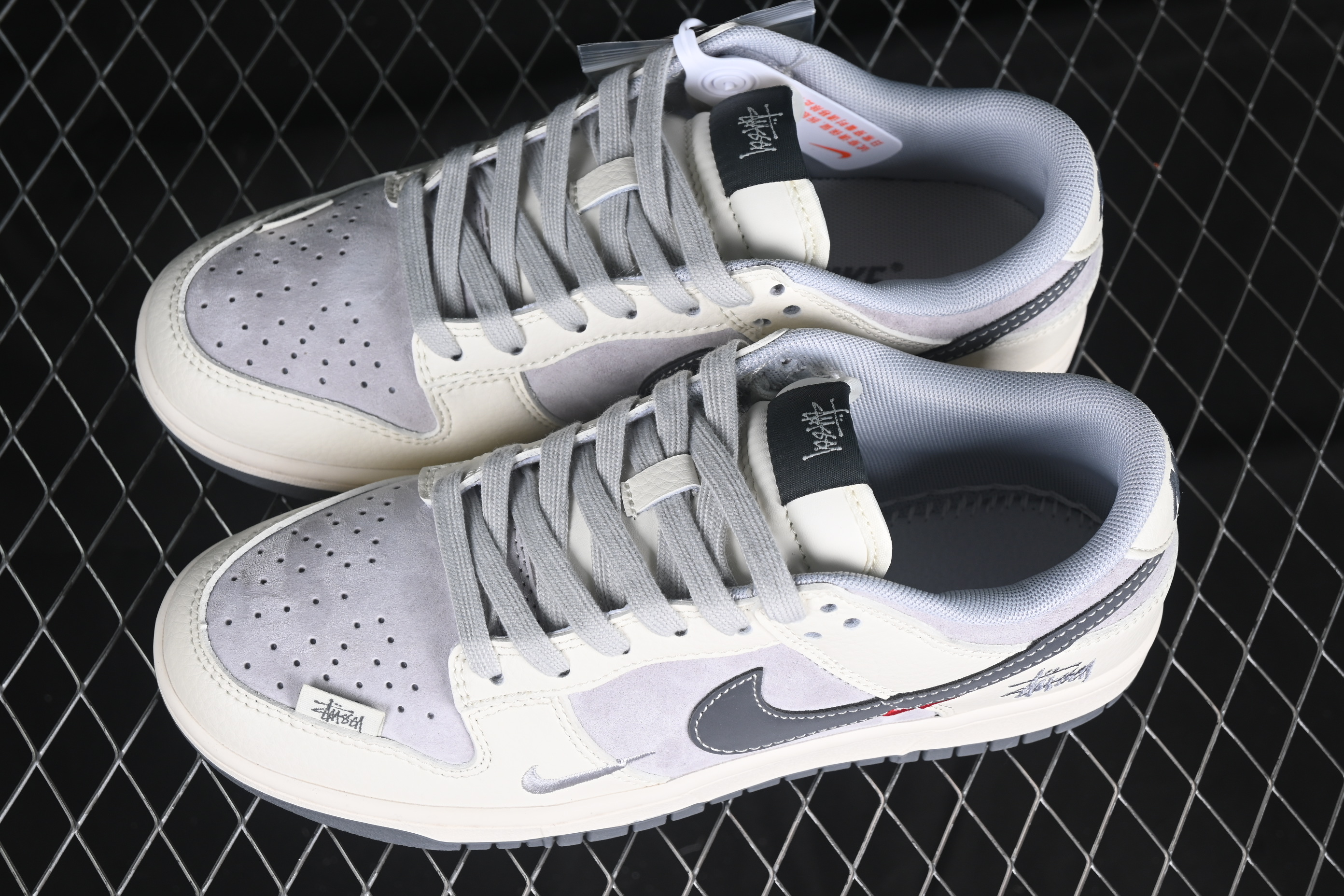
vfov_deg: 18.2
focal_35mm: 75
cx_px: 672
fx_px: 2800
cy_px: 448
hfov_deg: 27.0
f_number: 7.1
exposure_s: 1/80
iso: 160
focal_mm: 50
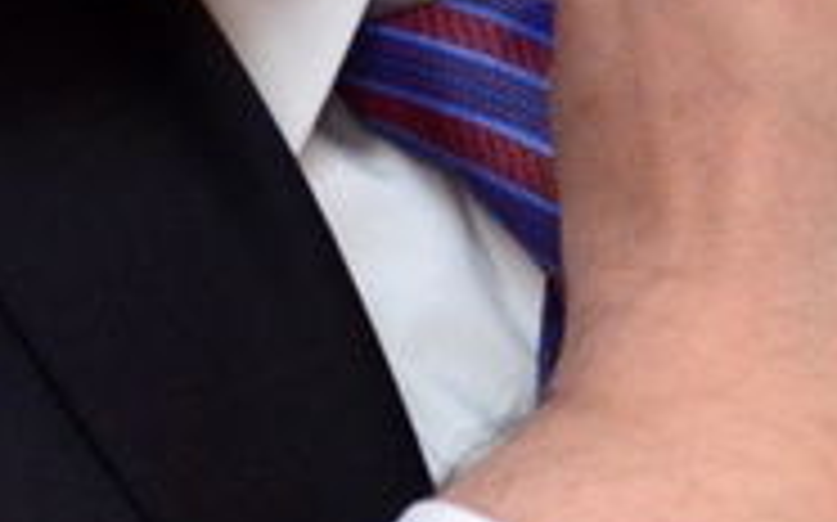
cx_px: -968
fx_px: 8914
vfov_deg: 3.3
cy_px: -457
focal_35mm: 391
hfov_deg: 5.2
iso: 1600
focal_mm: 34
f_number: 4.2
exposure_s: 1/125
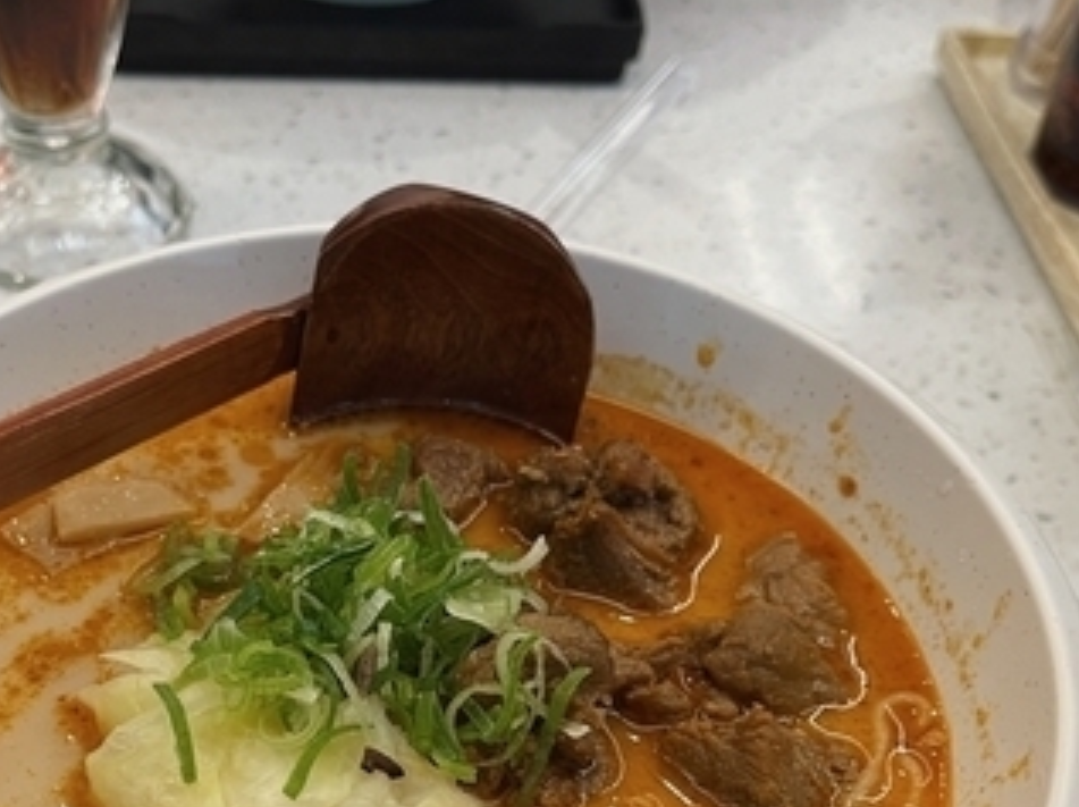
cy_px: 698
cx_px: 425
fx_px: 1432
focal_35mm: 46
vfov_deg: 30.3
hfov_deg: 41.1
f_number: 1.6
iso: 80
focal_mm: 5.1
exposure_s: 1/50
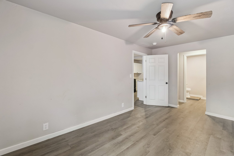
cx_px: 117
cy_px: 78
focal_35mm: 15
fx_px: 97
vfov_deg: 77.3
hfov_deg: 100.4
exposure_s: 1/15
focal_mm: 10
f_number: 6.3
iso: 200
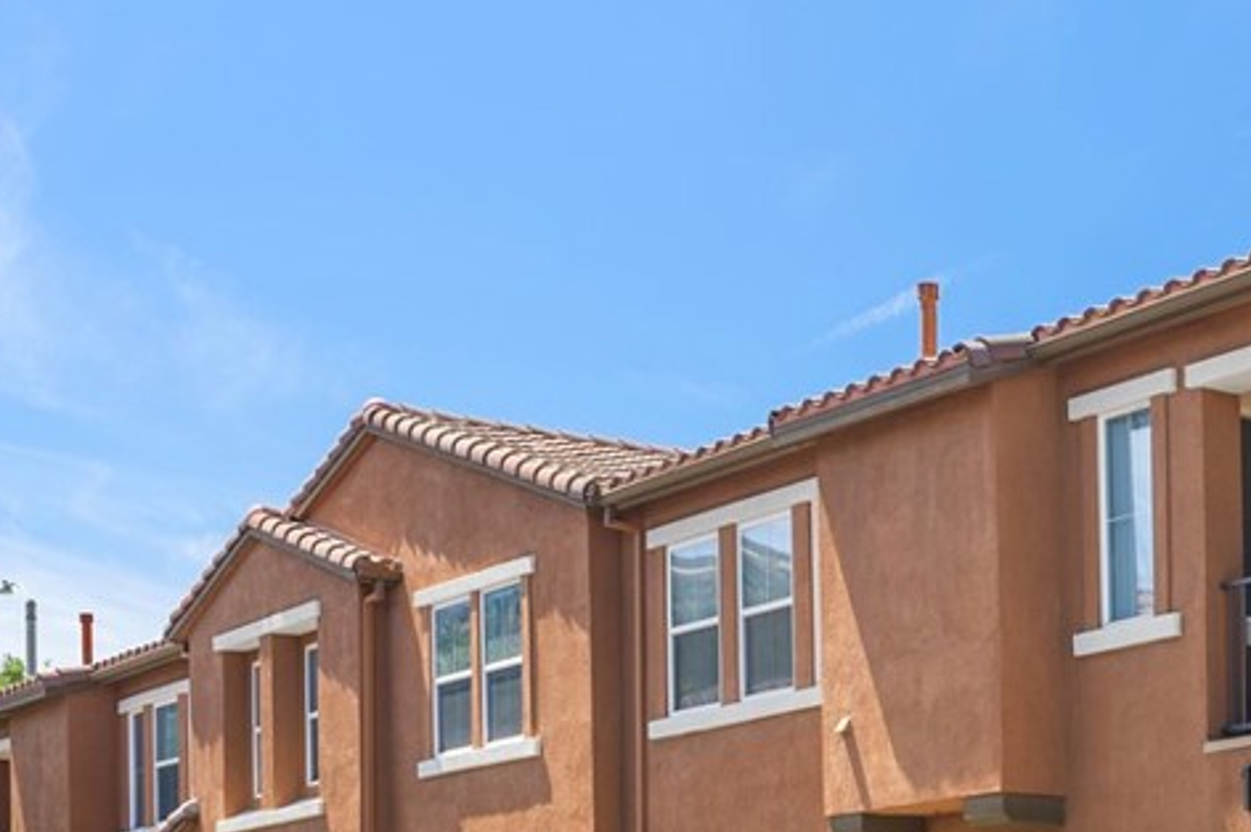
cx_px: 1317
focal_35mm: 76
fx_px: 2639
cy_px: 862
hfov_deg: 25.1
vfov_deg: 17.4
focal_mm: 35
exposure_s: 1/10
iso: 80
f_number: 9.5
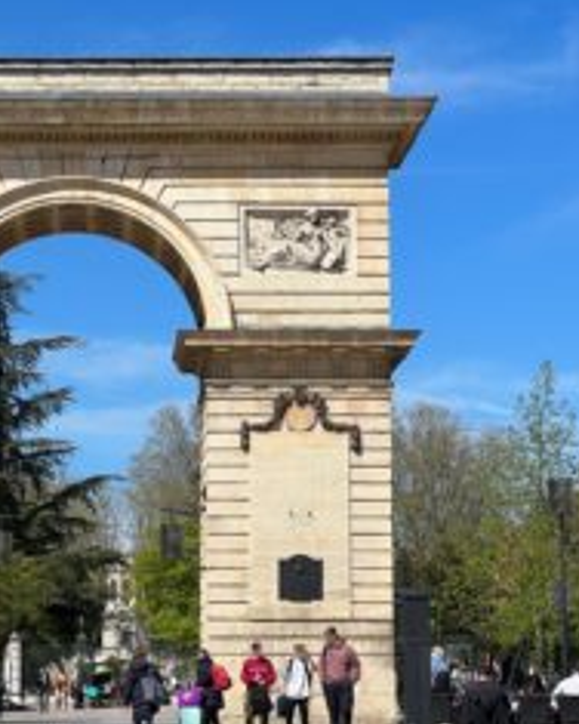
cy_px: 379
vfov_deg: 15.0
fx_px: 2742
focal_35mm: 128
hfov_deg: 12.0
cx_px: 62
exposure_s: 1/1130
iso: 32
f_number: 2.8
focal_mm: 9
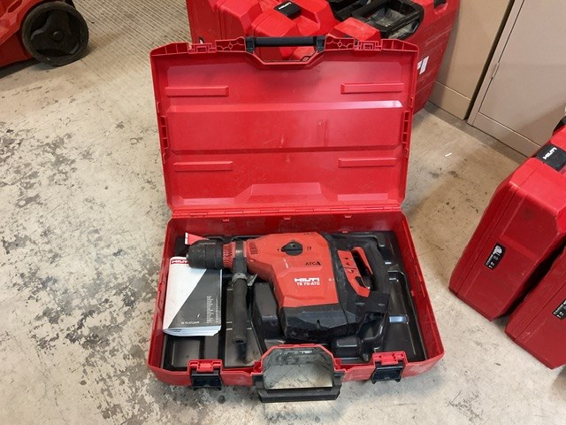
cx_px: 283
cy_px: 212
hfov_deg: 61.7
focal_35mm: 29
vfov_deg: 48.2
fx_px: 474
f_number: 1.8
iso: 200
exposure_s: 1/50
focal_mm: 3
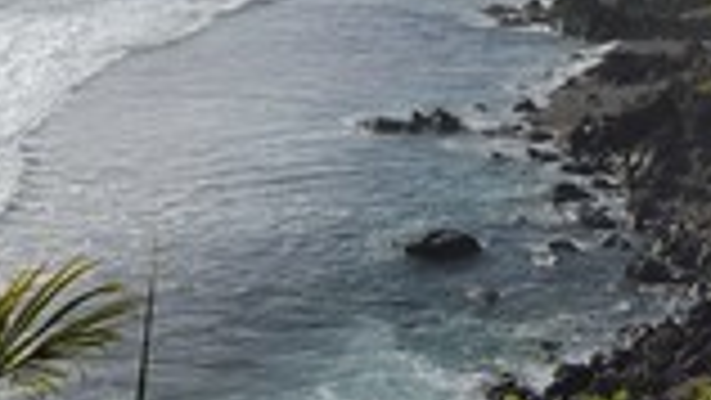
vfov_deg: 14.9
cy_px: 193
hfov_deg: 26.2
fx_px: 1528
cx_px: 349
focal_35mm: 81
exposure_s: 1/250
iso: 200
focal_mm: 29
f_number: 18
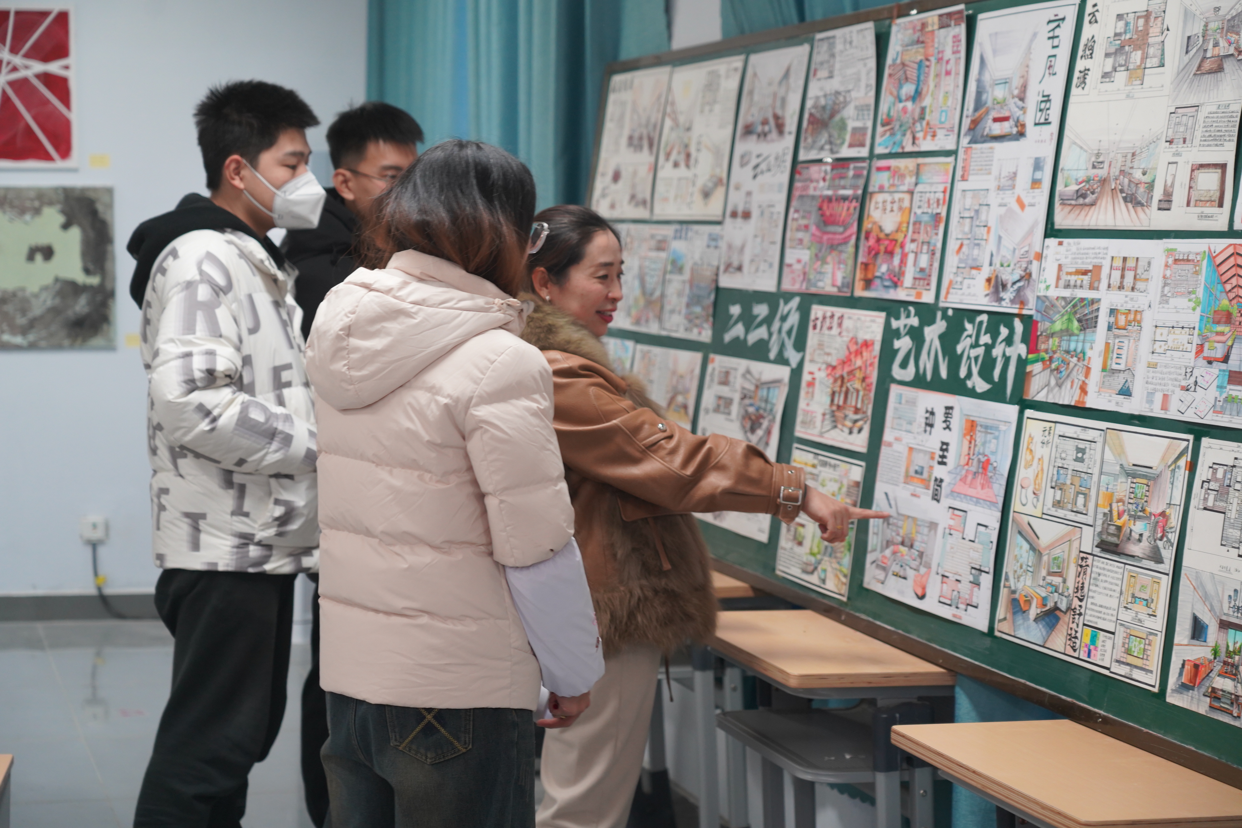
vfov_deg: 20.0
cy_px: 414
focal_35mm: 68
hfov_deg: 29.7
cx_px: 621
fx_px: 2346
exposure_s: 1/100
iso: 1600
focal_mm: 68
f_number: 4
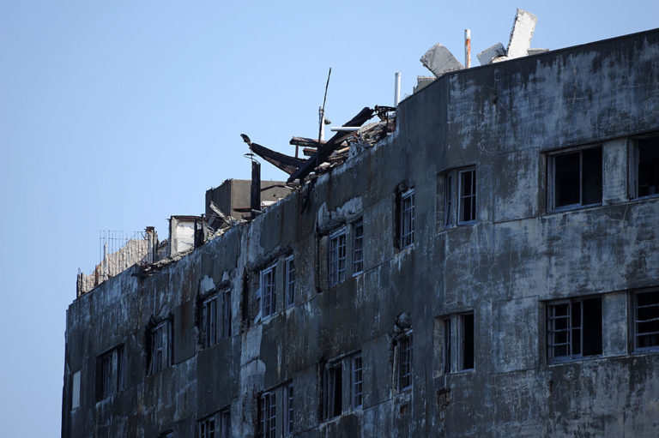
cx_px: 330
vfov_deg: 4.6
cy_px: 219
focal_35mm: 300
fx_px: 5488
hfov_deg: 6.9
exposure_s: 1/640
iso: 200
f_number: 5.6
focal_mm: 300
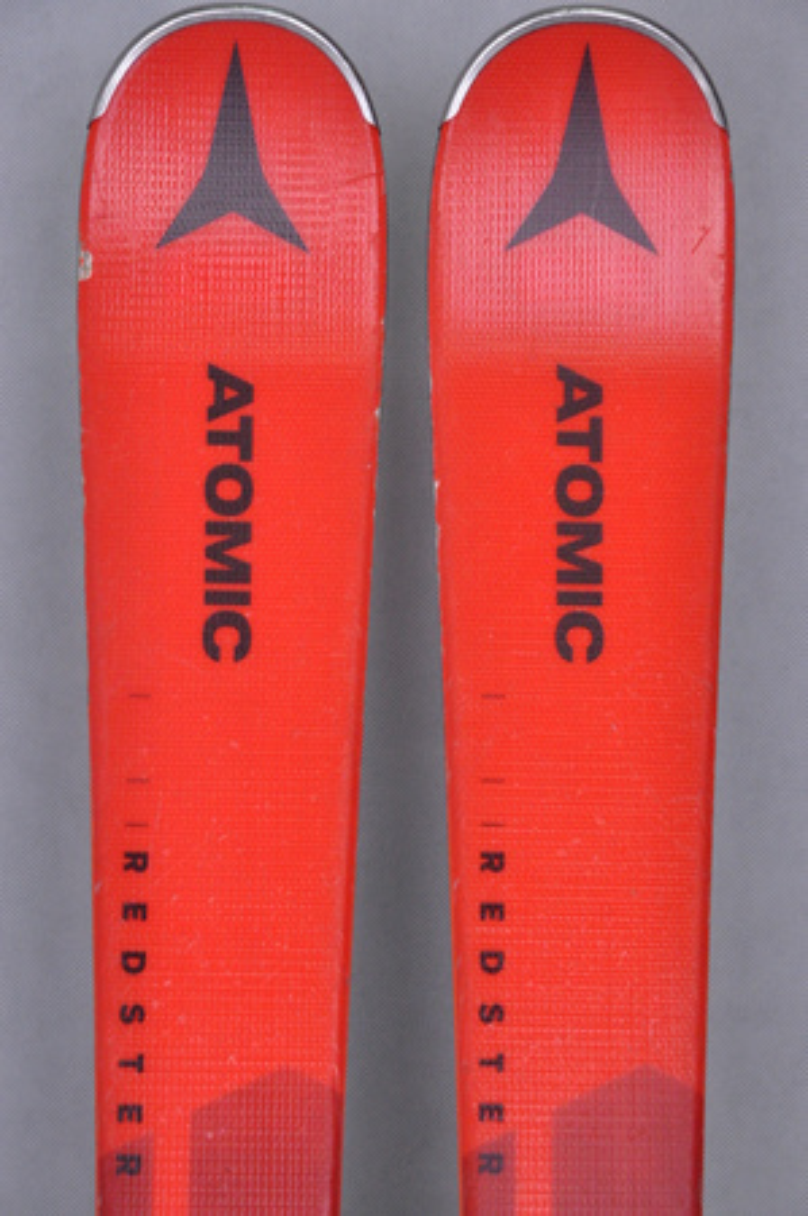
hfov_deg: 8.7
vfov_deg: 13.1
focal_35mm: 158
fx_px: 5314
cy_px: 608
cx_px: 404
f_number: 9.5
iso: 3200
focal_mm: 105
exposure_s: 1/125
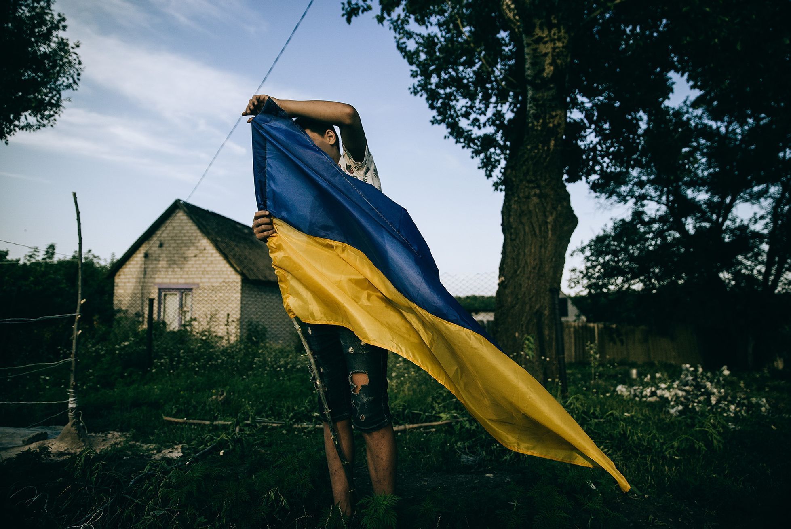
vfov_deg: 53.2
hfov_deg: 73.7
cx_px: 396
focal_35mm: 24
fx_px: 528
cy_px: 264
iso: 160
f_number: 2.8
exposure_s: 1/1000
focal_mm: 24
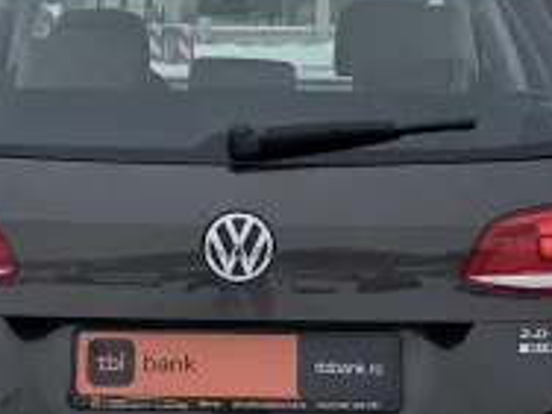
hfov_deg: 41.1
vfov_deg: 31.3
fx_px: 734
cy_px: 267
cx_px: 223
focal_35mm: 46
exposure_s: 1/2000
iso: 80
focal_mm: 6.76
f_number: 1.78
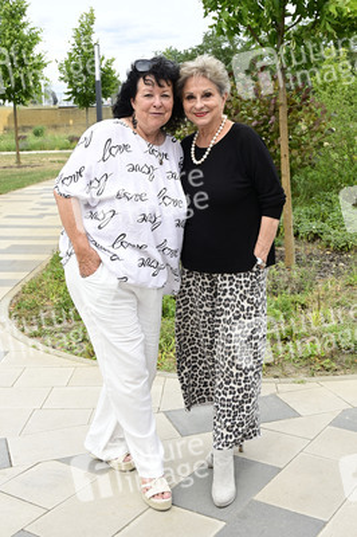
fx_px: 551
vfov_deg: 51.9
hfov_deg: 35.9
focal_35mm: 37
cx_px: 178
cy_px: 268
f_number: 9
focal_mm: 37
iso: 250
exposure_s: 1/200
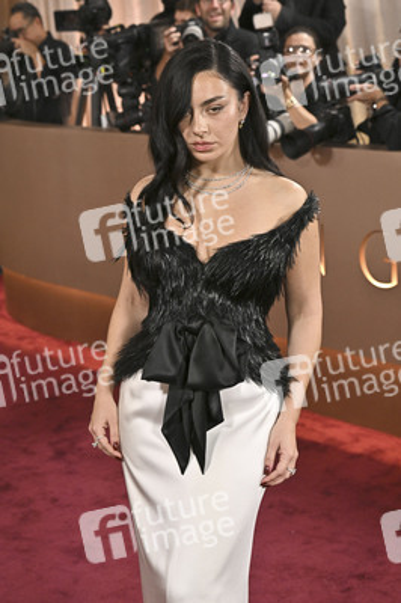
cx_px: 200
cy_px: 302
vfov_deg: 29.3
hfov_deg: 19.7
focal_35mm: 69
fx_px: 1155
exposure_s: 1/320
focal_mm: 69
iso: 2500
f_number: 5.6
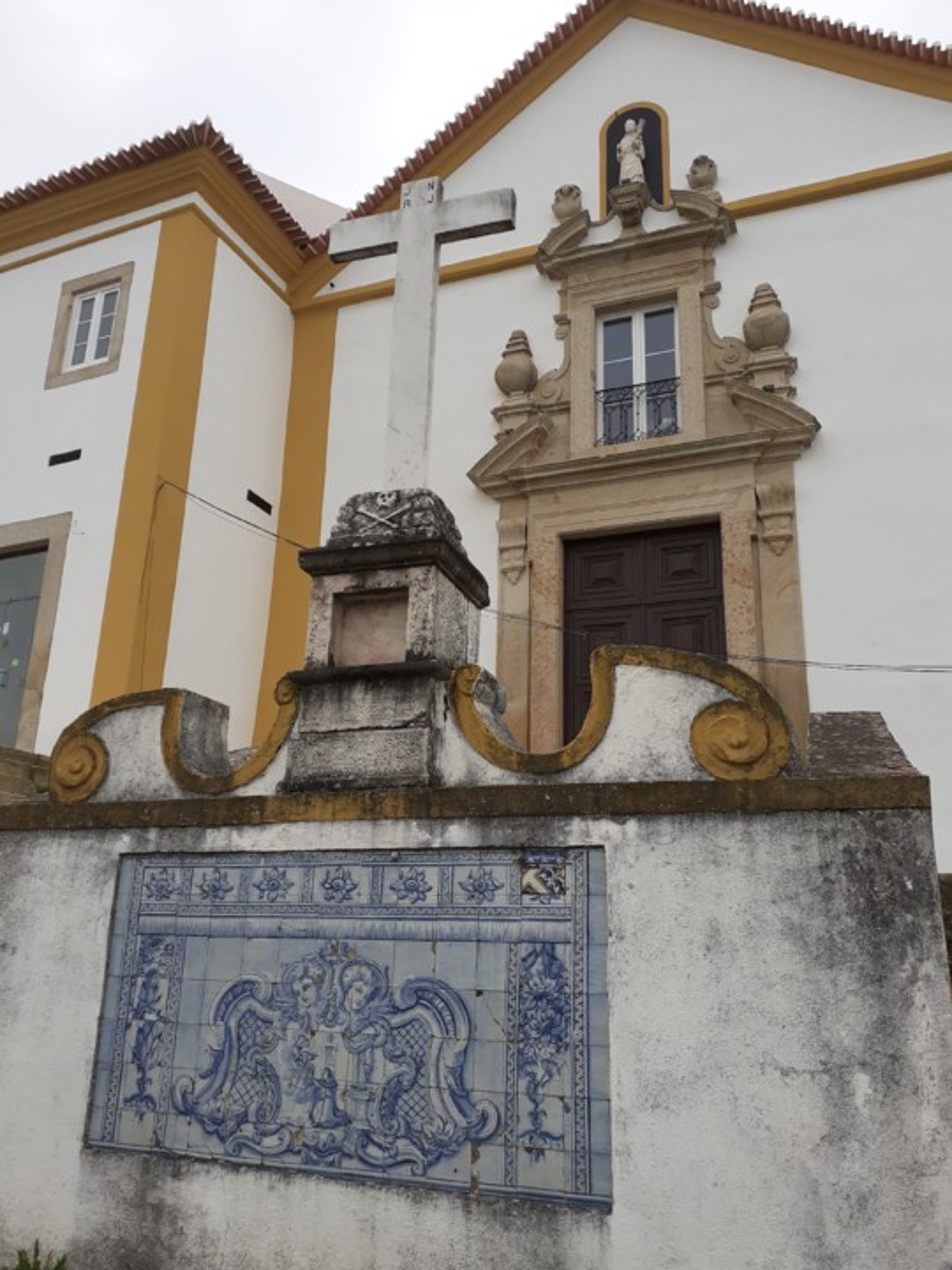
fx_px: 990
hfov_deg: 51.4
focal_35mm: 27
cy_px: 635
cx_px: 476
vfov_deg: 65.3
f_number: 1.9
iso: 40
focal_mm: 3.6
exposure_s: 1/649
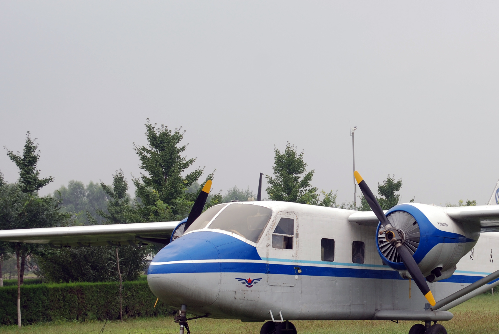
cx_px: 407
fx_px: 1193
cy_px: 260
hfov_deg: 23.2
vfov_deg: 15.8
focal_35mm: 86
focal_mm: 34
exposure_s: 1/160
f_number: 6.3
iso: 100
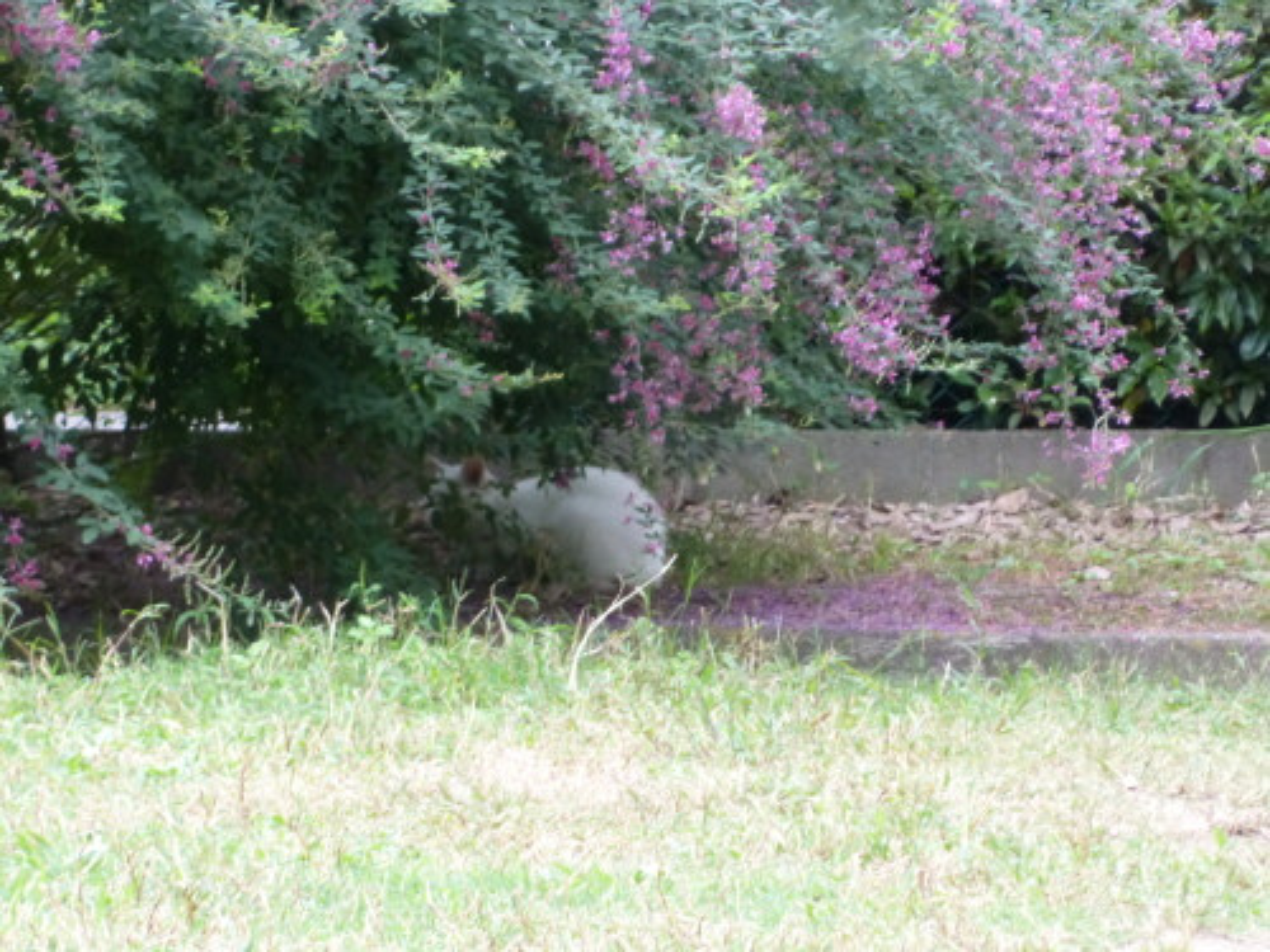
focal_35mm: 353
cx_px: 635
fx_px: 12951
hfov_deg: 5.6
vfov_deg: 4.2
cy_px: 476
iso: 400
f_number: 5.9
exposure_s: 1/15
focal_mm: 45
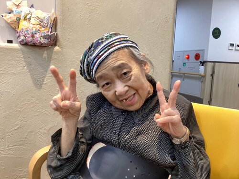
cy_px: 90
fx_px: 214
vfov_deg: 45.4
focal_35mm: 31
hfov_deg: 58.4
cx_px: 120
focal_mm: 3.3
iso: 200
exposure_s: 1/60
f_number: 2.4
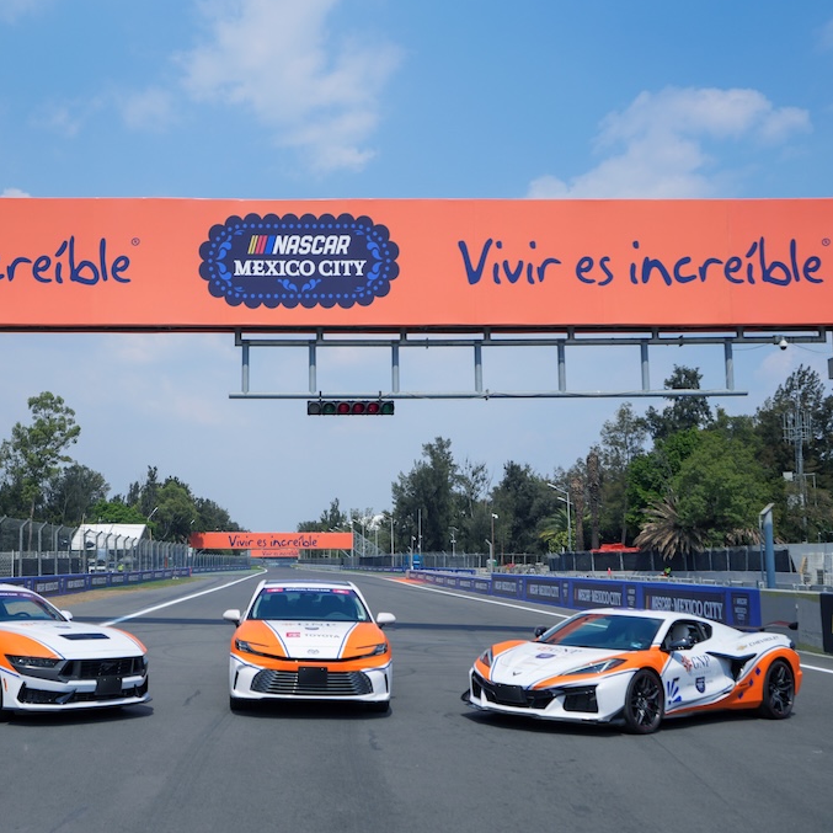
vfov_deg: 37.6
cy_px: 416
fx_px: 1225
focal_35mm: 45
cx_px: 310
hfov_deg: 37.3
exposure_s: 1/3200
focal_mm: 35
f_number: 3.5
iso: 160
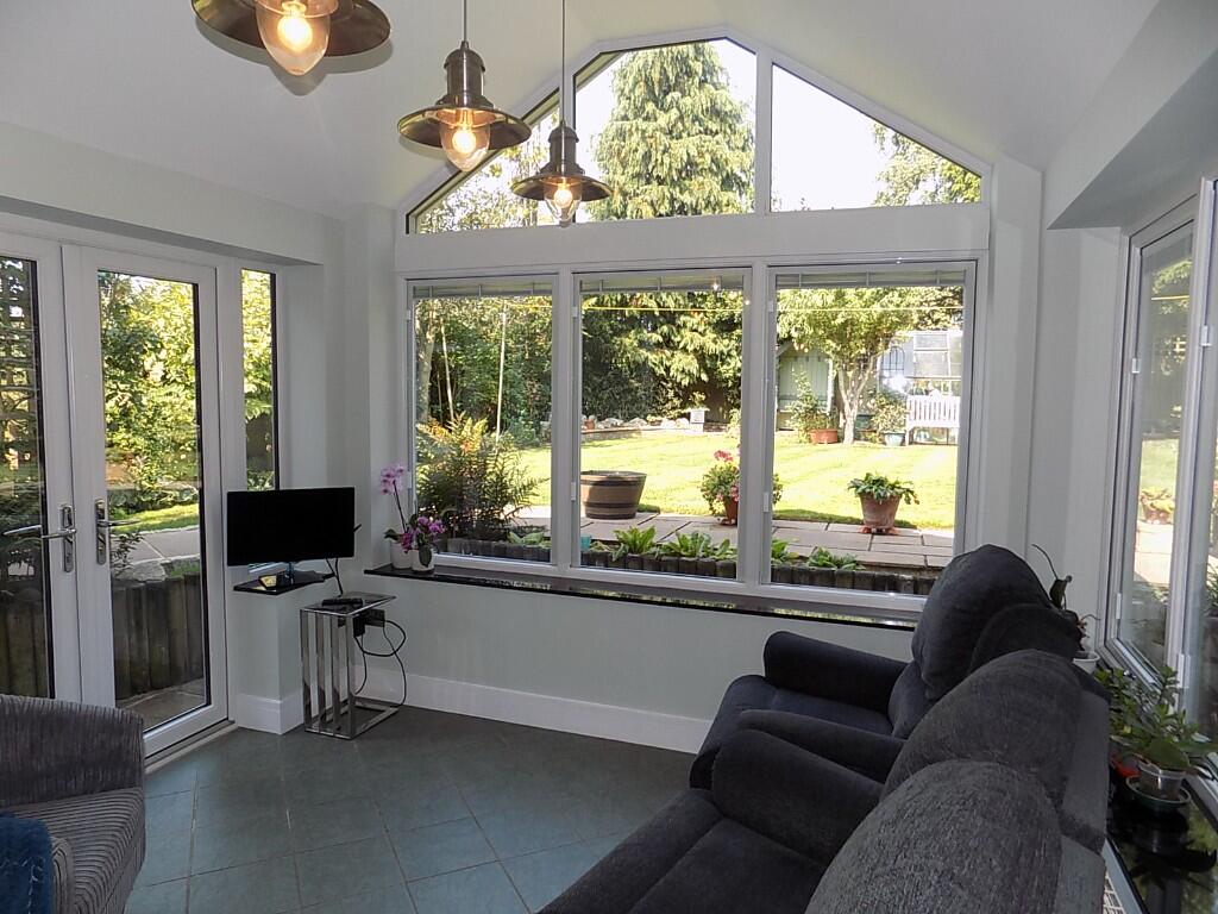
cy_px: 457
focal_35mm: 23
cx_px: 609
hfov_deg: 73.9
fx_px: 809
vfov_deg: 58.9
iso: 80
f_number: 3.1
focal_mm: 4
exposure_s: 1/125
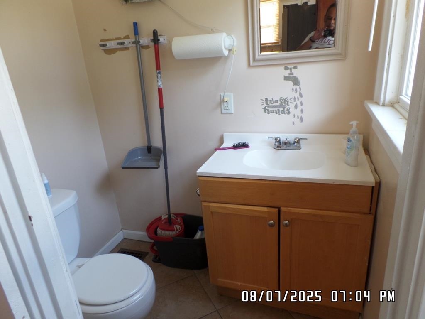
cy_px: 160
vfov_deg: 58.9
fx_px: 282
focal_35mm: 23
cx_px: 212
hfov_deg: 73.9
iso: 160
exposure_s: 1/30
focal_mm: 4.1
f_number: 2.8
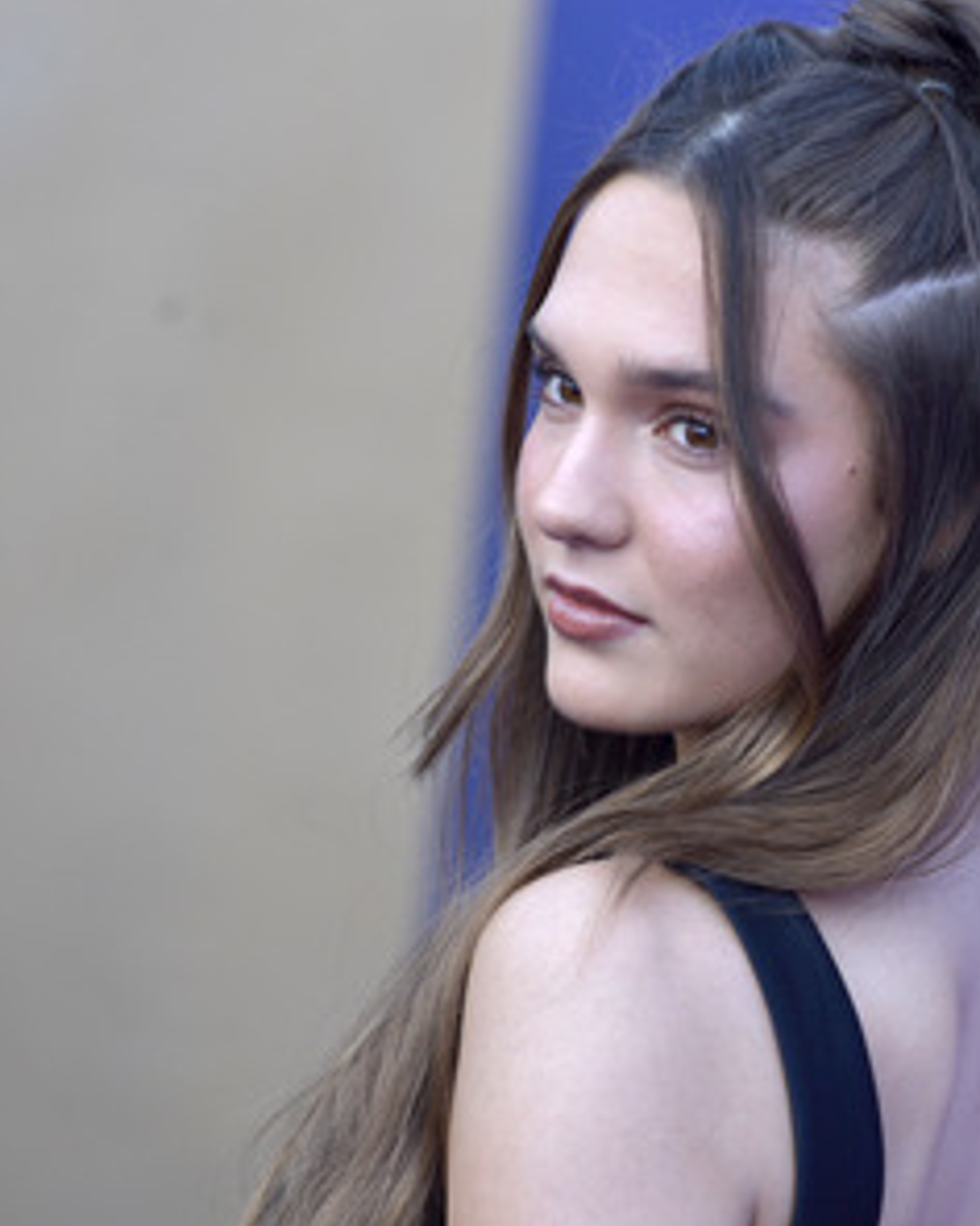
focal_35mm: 429
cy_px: 607
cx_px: 851
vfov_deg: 4.5
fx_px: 15554
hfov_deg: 3.6
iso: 250
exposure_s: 1/250
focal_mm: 300
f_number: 6.3
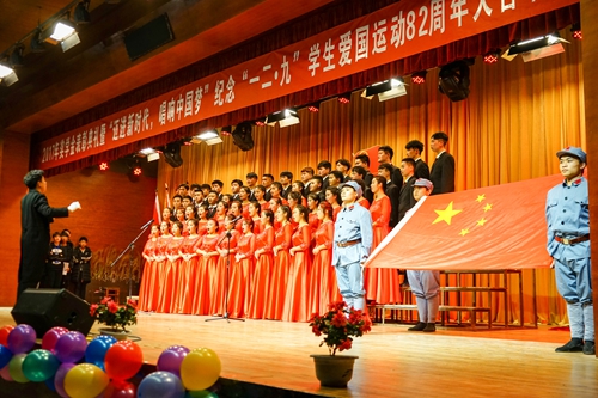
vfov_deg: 35.0
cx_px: 299
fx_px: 631
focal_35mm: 38
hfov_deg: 50.7
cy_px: 199
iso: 1250
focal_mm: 38
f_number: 4.5
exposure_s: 1/160
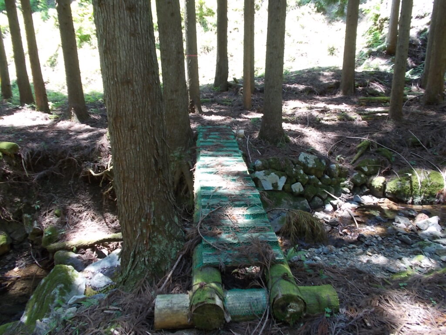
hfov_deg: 67.3
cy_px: 168
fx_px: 335
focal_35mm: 26
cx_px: 223
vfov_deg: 53.1
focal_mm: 4.6
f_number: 3.2
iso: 80
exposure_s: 1/25
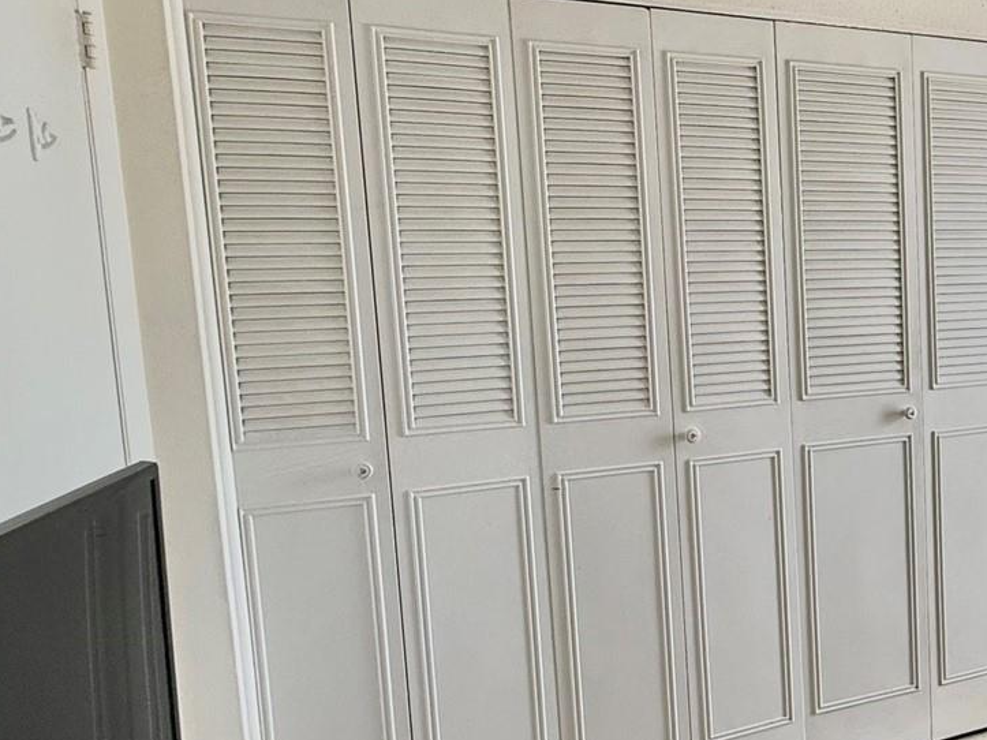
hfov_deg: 49.6
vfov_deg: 45.4
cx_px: 947
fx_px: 884
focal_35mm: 31
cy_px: 356
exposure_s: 1/120
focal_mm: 2.22
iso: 64
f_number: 2.2
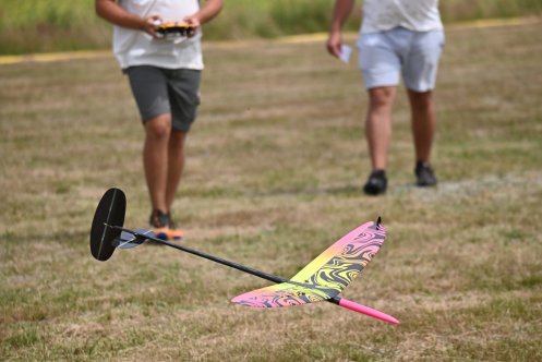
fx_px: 3314
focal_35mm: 220
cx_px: 271
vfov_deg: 6.3
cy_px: 181
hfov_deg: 9.3
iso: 320
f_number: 5.6
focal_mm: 220
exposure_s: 1/2000
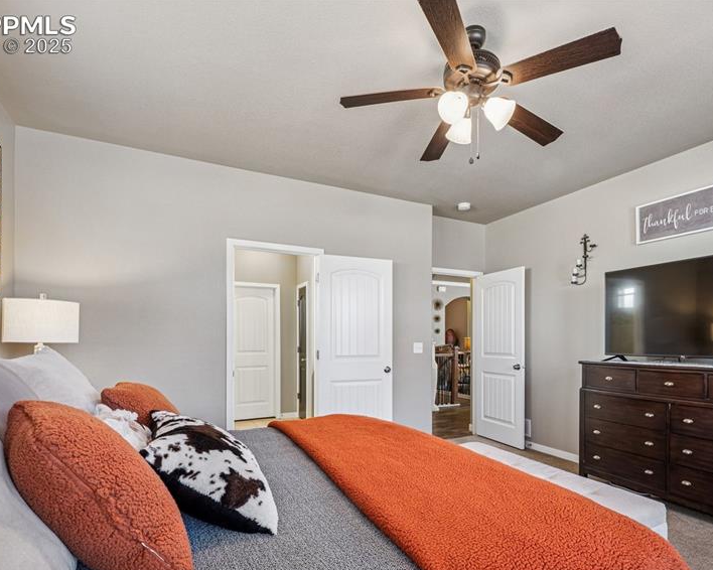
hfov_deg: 83.1
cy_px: 341
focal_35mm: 19
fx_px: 401
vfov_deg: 70.1
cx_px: 390
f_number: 11
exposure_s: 1.6
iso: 100
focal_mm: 14
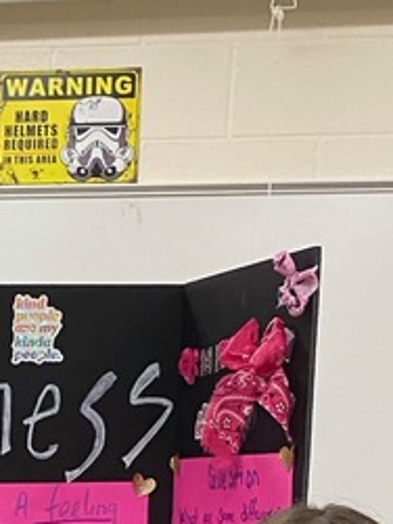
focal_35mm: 106
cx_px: -174
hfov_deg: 13.3
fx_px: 1606
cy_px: 852
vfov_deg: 16.4
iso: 320
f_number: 1.8
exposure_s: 1/60
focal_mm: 4.25
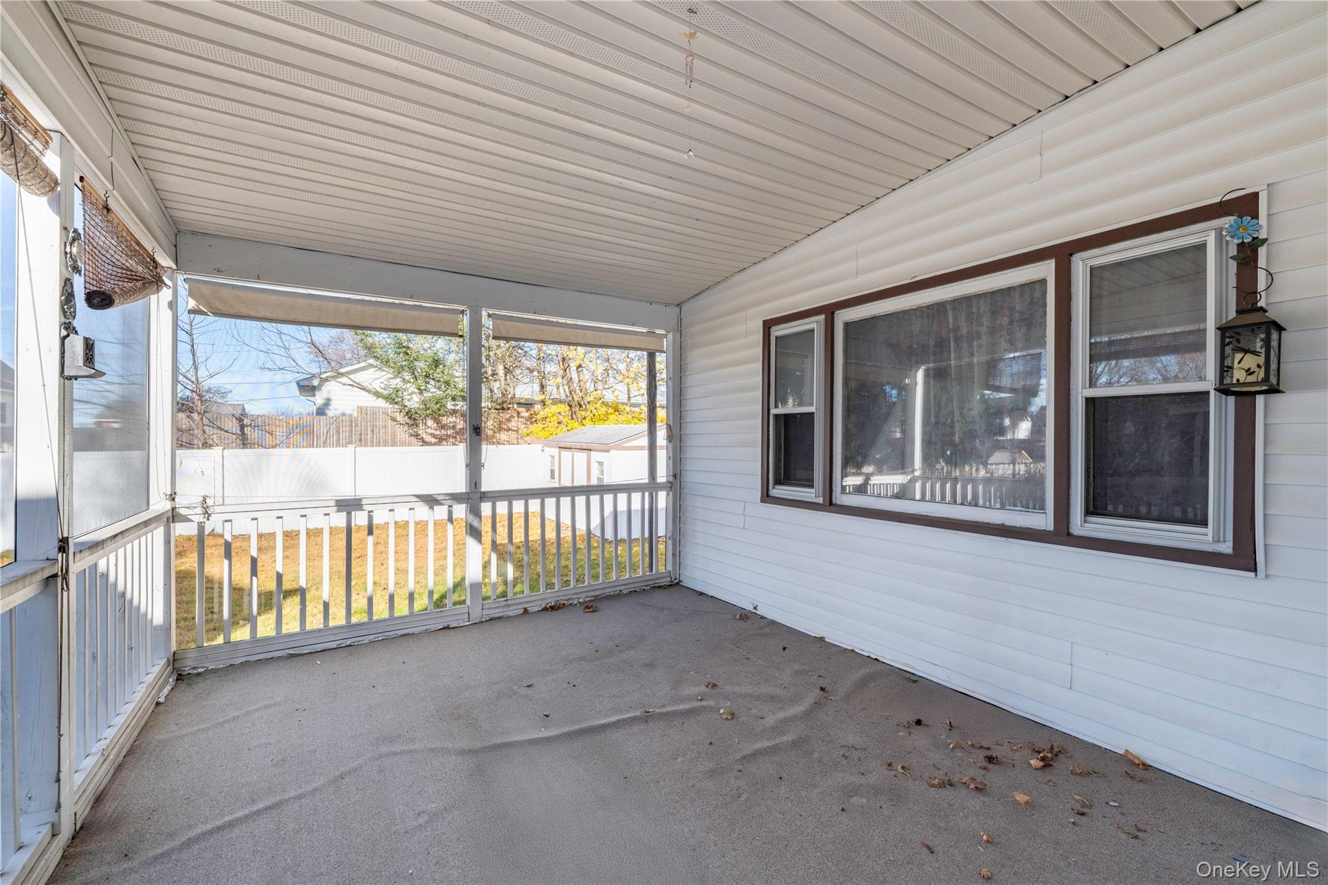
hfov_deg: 98.5
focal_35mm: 16
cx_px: 664
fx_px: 572
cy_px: 442
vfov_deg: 75.5
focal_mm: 15.5
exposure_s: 1/1000
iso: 320
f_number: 8
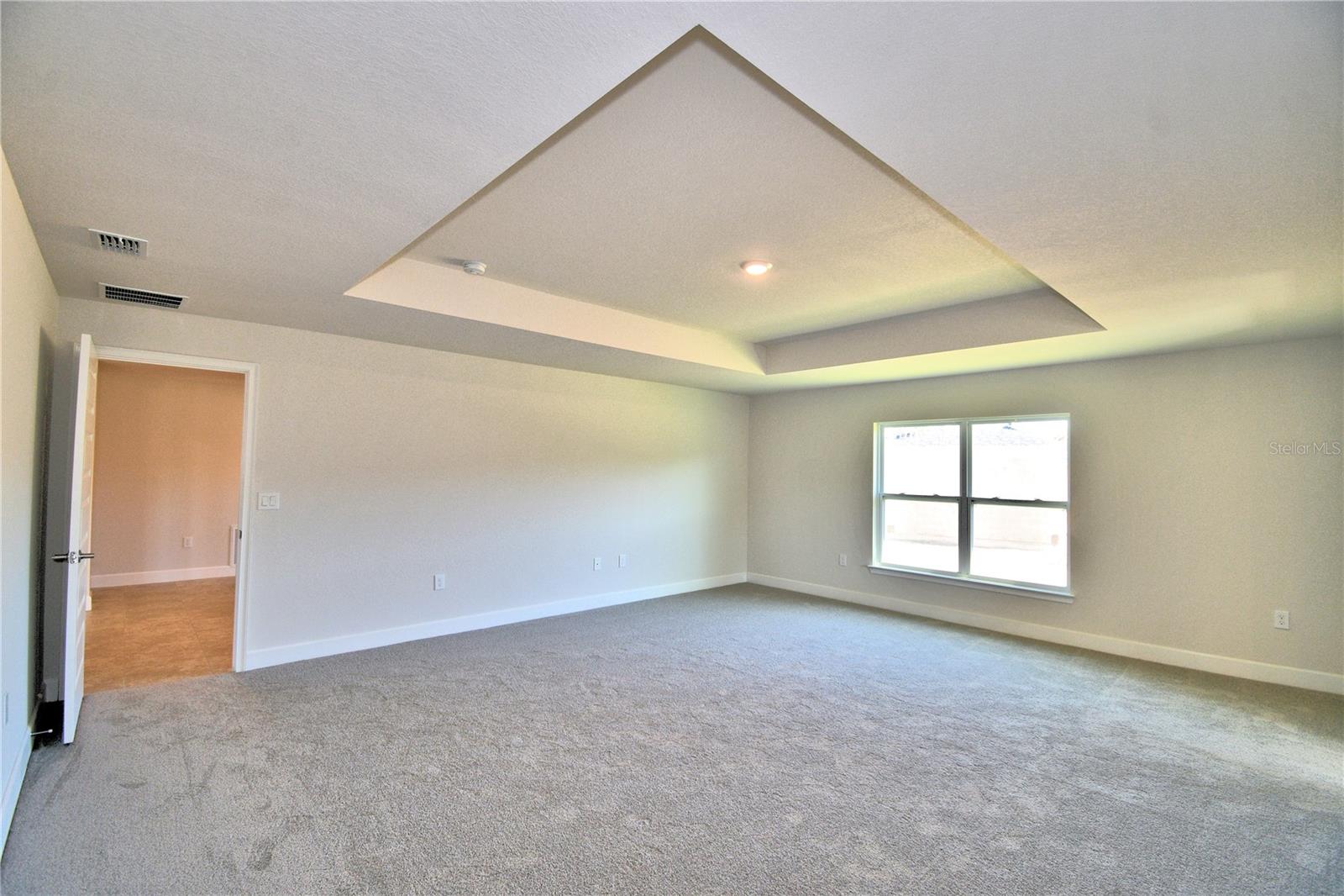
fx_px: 560
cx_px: 672
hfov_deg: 100.4
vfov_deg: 77.3
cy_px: 448
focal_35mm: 15
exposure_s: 1/60
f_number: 4.5
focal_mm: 10
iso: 200
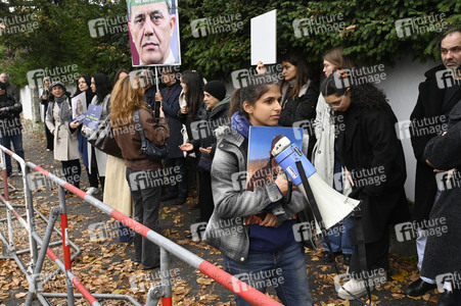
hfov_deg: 59.5
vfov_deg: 41.7
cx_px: 230
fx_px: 403
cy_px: 153
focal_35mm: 32
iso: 3200
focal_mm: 31.5
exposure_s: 1/200
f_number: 11
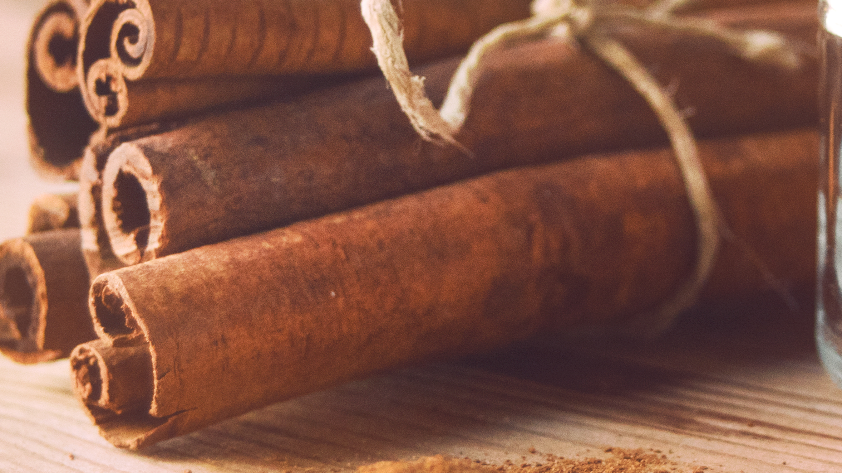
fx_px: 4175
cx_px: 505
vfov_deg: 6.5
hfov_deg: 11.5
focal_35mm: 187
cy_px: 49
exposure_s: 1/100
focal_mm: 80
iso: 1000
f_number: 5.6
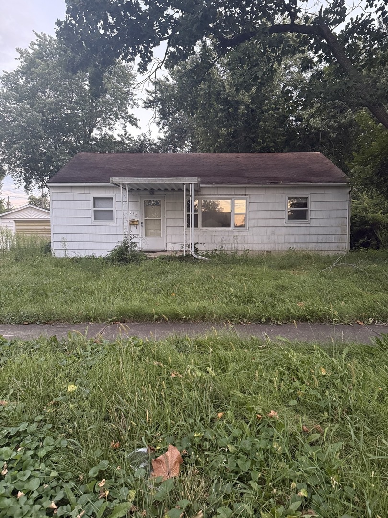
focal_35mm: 24
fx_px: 359
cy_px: 259
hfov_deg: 56.8
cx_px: 194
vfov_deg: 71.6
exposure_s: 1/42
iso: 800
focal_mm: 6.76
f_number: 1.78
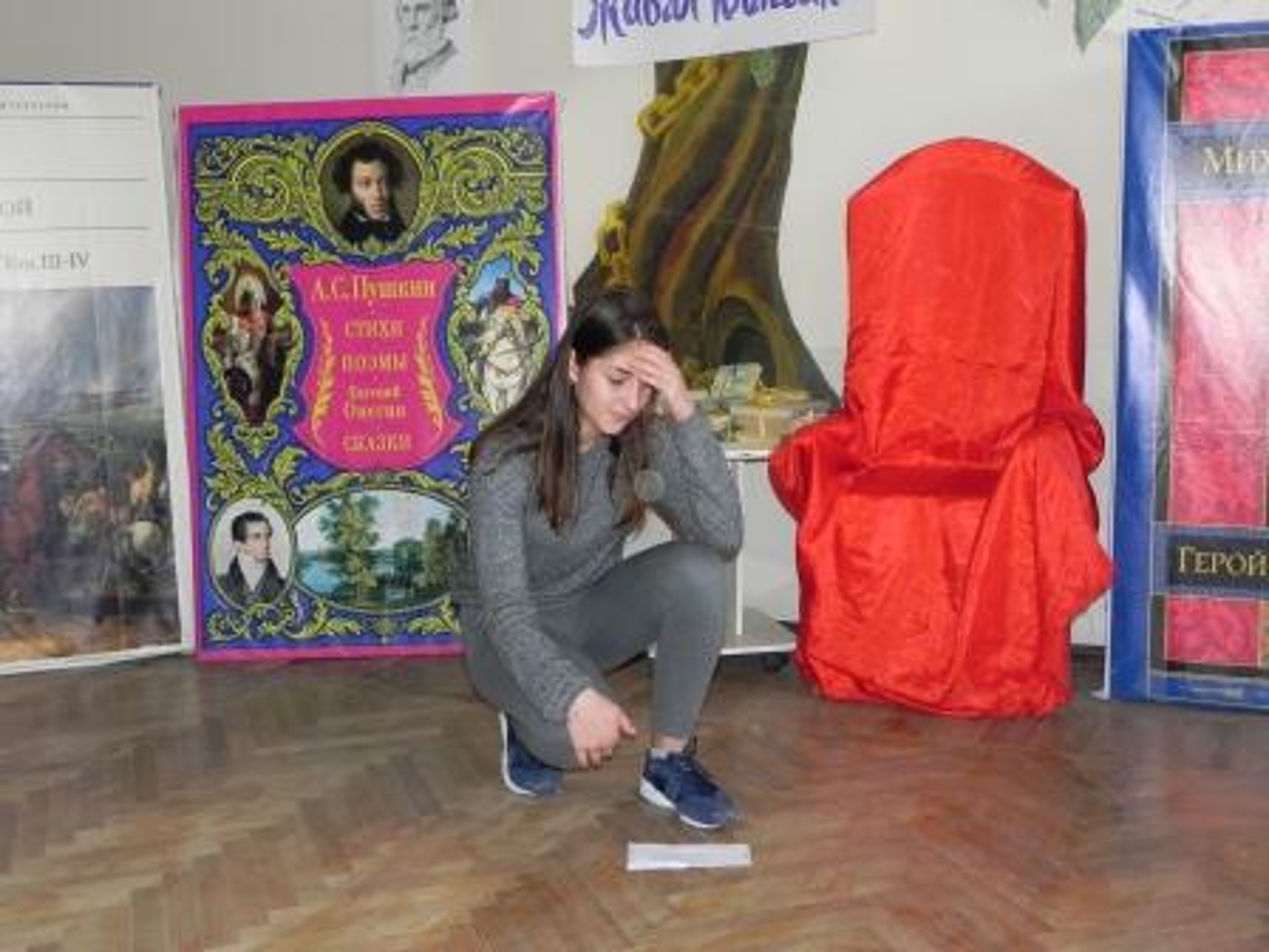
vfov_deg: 35.1
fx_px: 1503
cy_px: 476
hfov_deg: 45.8
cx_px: 634
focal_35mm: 41
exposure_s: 1/30
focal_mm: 7.3
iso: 200
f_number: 3.2
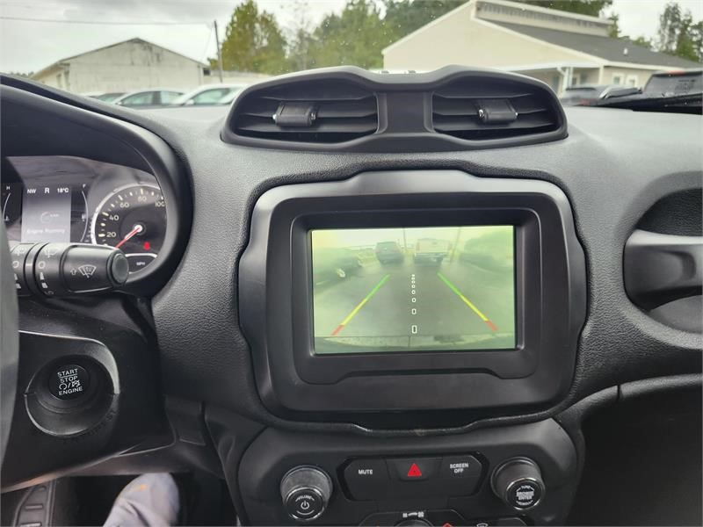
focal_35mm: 23
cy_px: 264
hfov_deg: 73.9
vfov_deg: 58.9
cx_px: 352
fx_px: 467
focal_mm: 5.54
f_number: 1.8
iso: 200
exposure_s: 1/180
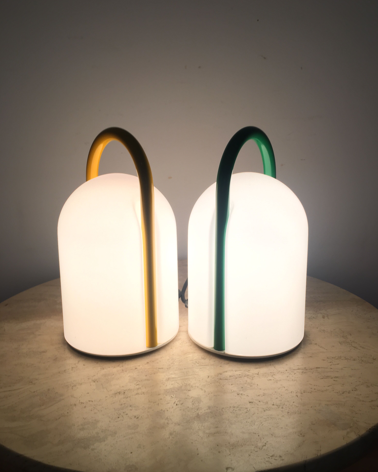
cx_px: 190
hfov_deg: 47.1
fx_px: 434
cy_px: 245
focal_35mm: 31
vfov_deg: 57.2
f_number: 2.2
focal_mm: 4.15
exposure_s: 1/33
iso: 25
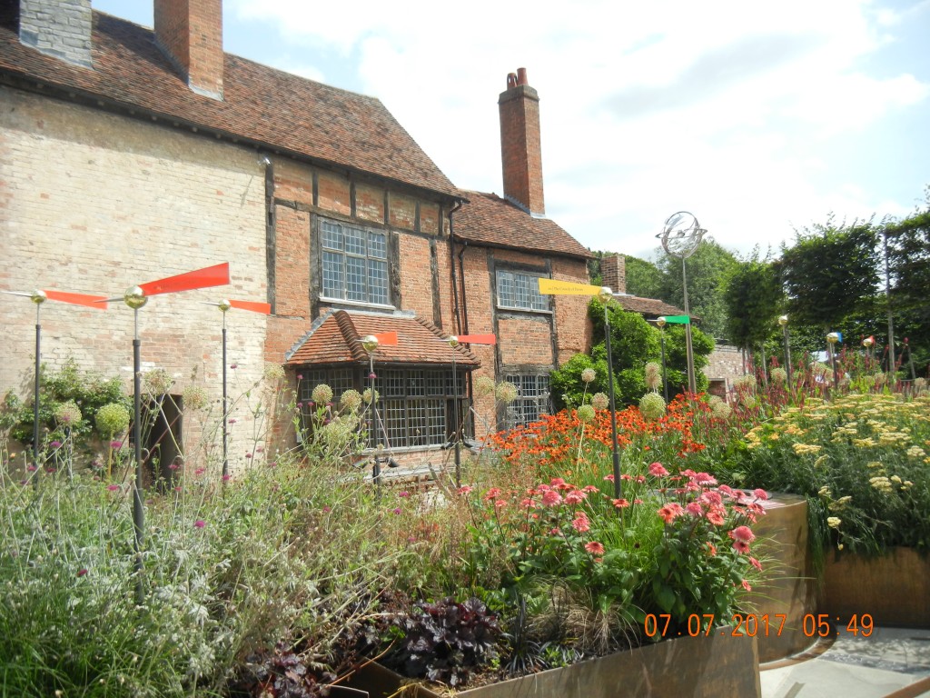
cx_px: 465
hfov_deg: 60.0
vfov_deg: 46.8
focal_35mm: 30
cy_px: 349
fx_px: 806
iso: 160
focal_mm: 5.4
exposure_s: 1/256
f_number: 7
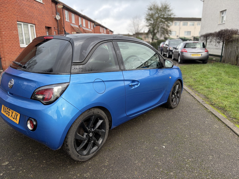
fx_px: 180
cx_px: 120
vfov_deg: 53.1
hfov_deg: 67.3
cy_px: 90
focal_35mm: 26
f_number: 1.6
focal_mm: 5.96
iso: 50
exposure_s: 1/262
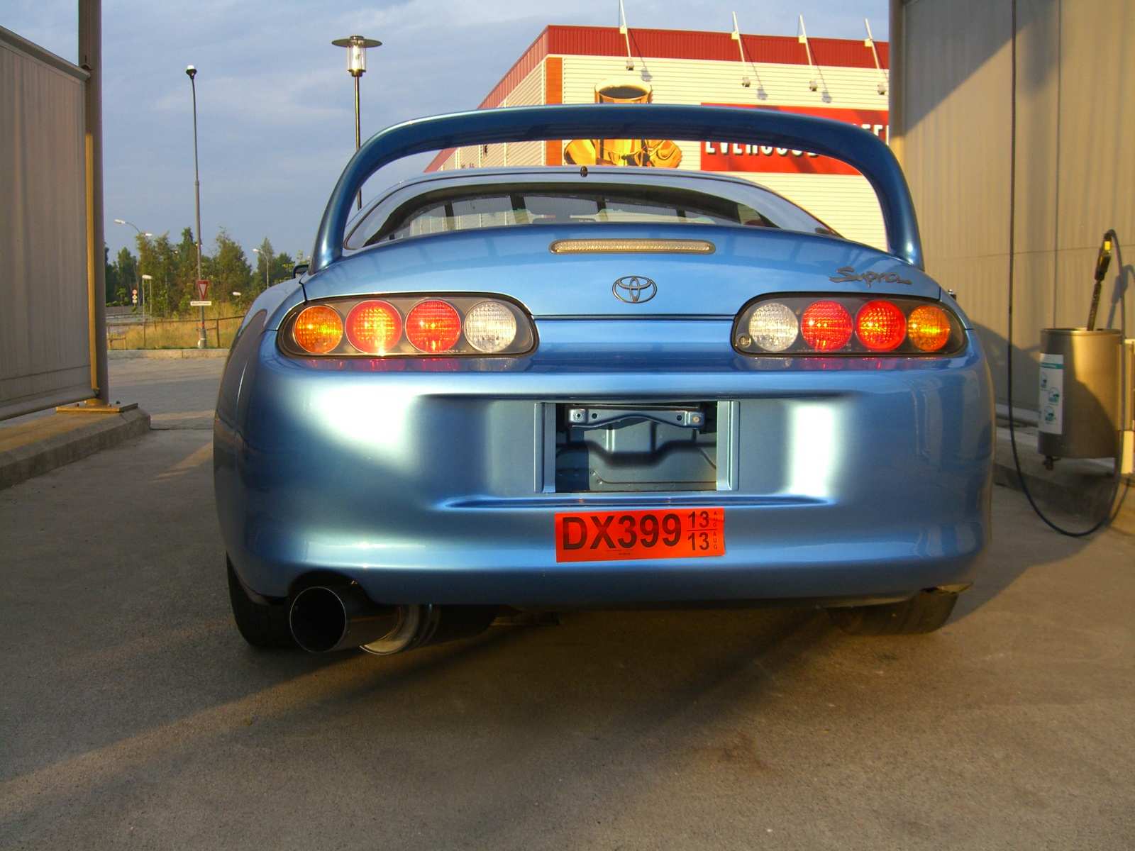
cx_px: 568
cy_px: 426
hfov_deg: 49.0
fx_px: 1246
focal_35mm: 38
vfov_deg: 37.7
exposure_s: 1/200
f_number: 2.8
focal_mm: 7.9
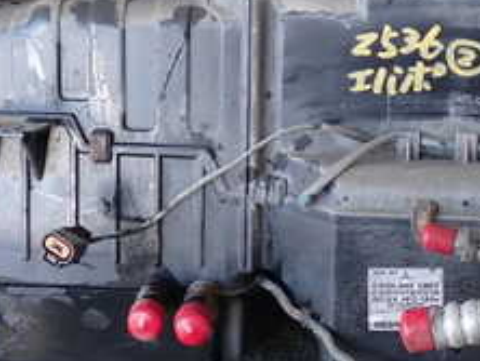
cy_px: 58
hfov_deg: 24.1
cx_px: 279
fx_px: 1124
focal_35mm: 81
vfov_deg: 18.0
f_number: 2.3
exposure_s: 1/60
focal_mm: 5.4
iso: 160
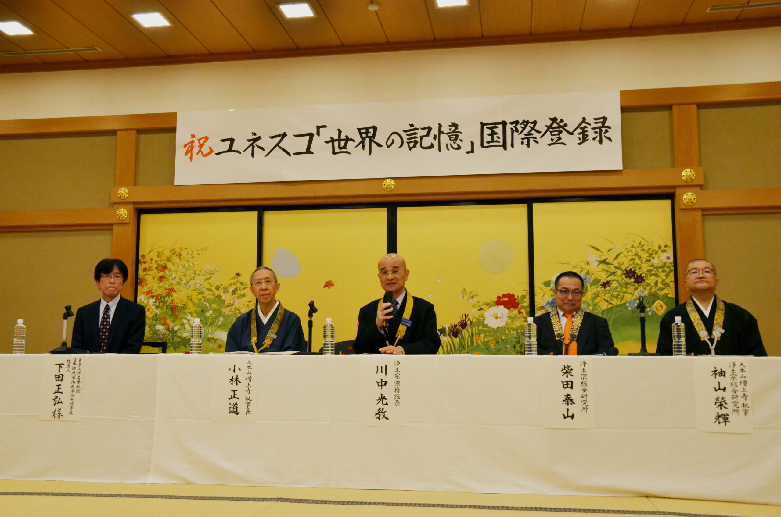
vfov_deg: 34.1
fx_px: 844
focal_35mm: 39
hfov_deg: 49.6
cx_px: 390
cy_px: 258
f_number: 5.6
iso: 800
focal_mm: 26
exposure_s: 1/250
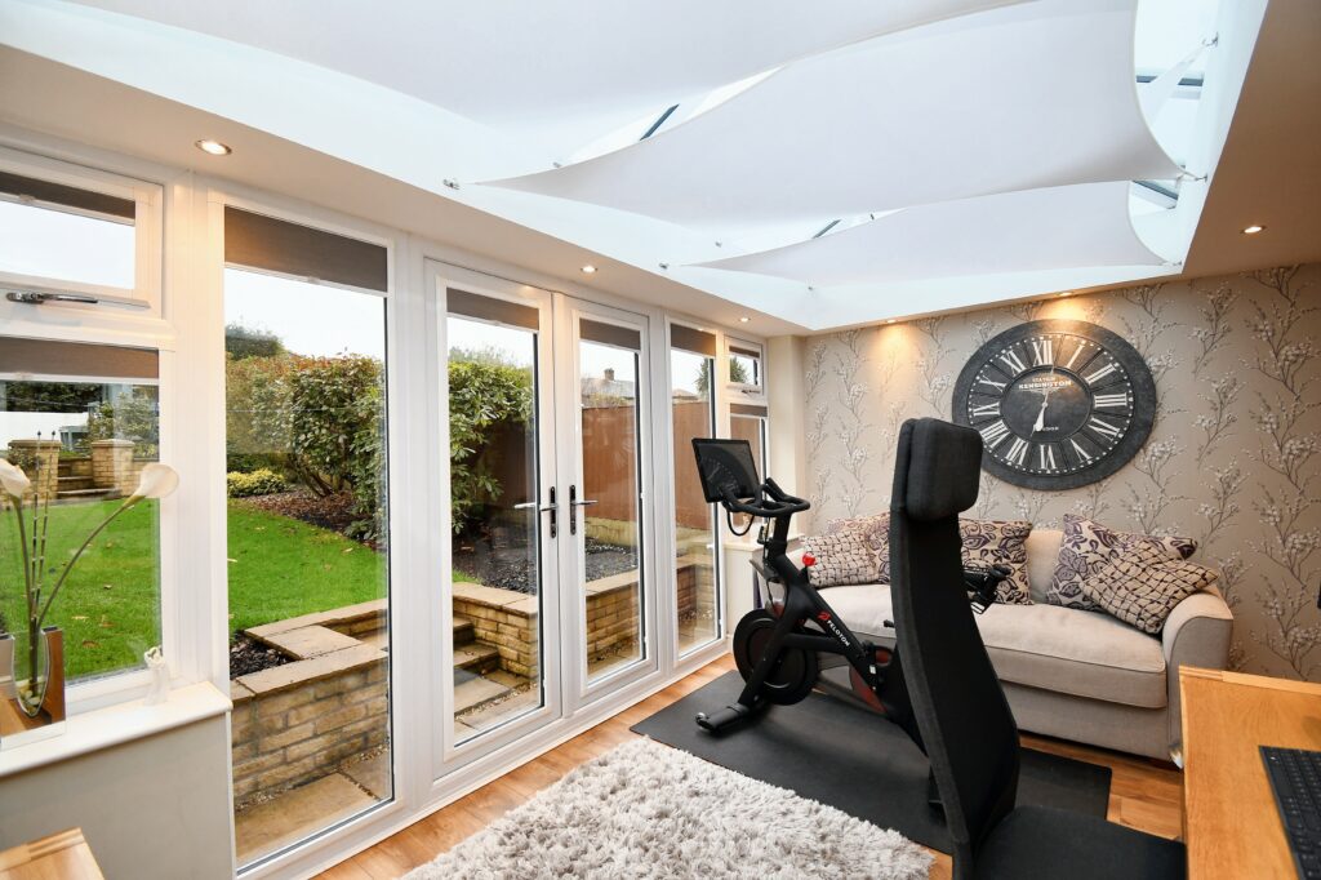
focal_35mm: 15
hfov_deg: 100.4
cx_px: 660
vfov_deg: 77.3
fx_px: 550
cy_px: 440
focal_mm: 10
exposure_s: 1/100
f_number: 5
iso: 560
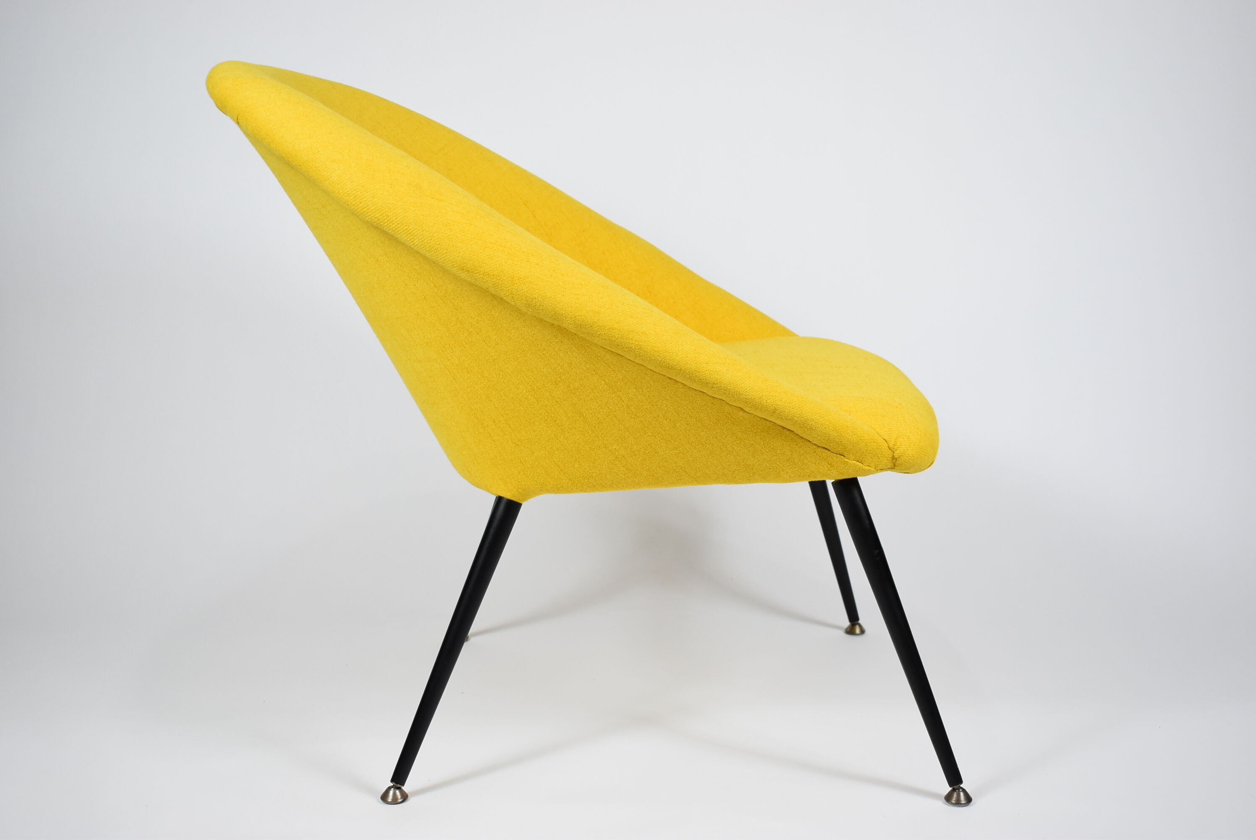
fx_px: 1624
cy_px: 420
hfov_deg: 42.3
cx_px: 628
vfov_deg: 29.0
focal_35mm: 46
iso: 800
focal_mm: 31
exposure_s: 1/125
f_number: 5
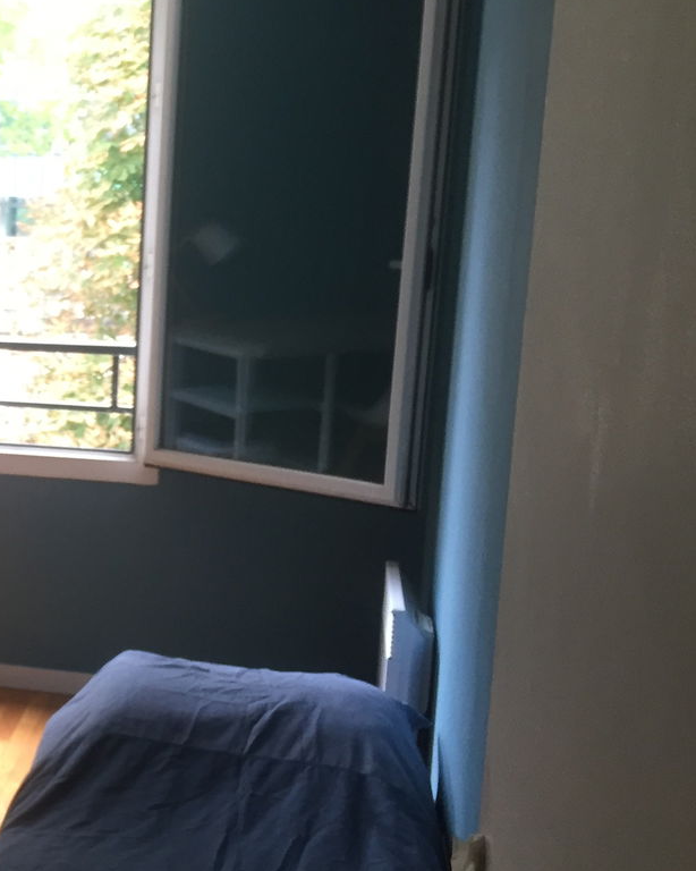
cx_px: -209
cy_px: 465
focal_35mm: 59
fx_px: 1520
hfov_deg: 22.9
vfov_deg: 32.0
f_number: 2.2
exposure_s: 1/33
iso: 64
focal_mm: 4.15
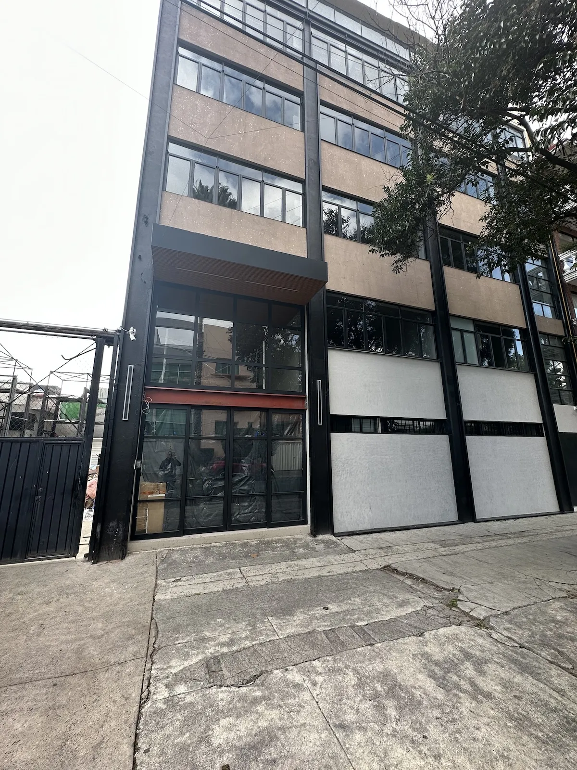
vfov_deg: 102.1
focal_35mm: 14
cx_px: 288
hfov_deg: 85.7
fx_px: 311
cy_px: 385
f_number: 2.2
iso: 40
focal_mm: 2.22
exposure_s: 1/164
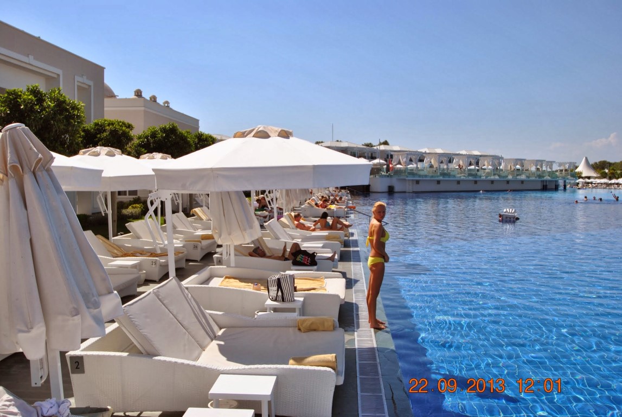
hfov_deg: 53.1
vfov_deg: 37.0
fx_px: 623
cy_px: 208
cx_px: 311
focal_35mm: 36
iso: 100
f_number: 9
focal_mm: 24
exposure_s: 1/320
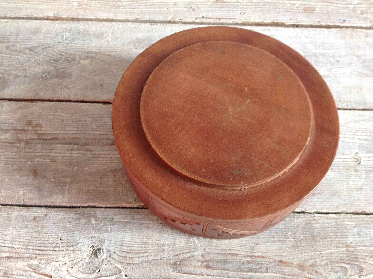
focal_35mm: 35
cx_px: 186
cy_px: 140
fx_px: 377
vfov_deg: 40.6
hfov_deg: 52.7
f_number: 2.4
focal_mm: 4.28
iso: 50
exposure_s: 1/20
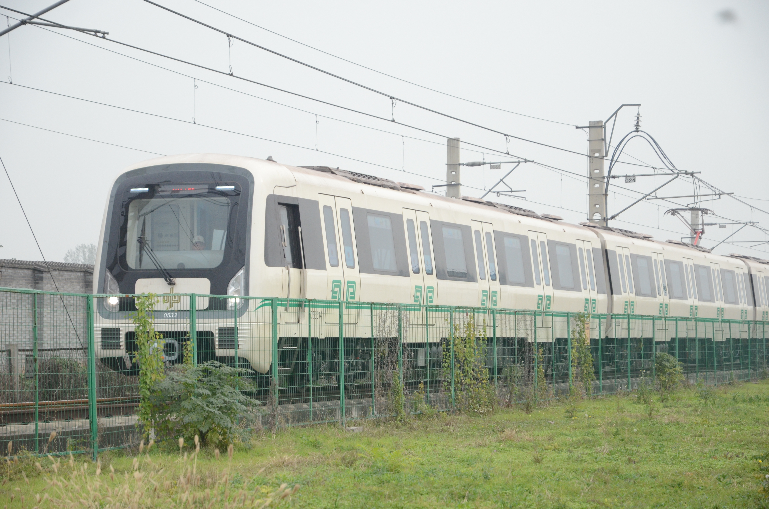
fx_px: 2238
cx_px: 384
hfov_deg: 19.5
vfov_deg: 13.0
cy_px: 254
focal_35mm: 105
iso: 1000
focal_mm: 70
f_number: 7.1
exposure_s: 1/2000
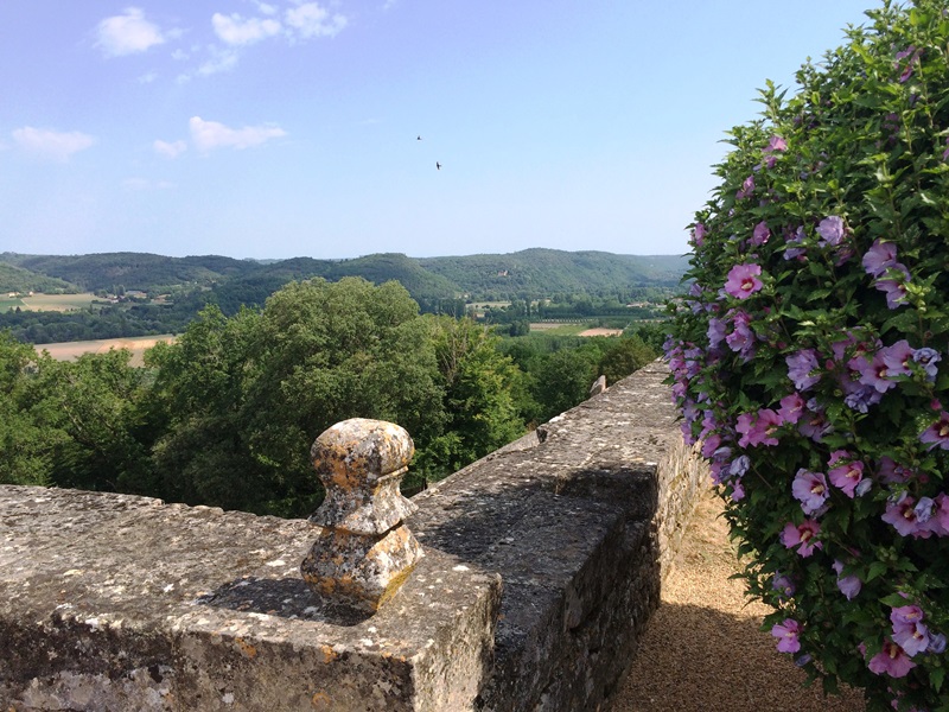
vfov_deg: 48.2
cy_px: 356
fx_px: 795
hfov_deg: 61.7
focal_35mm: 29
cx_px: 474
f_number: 2.2
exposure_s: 1/1953
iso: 32
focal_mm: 4.15
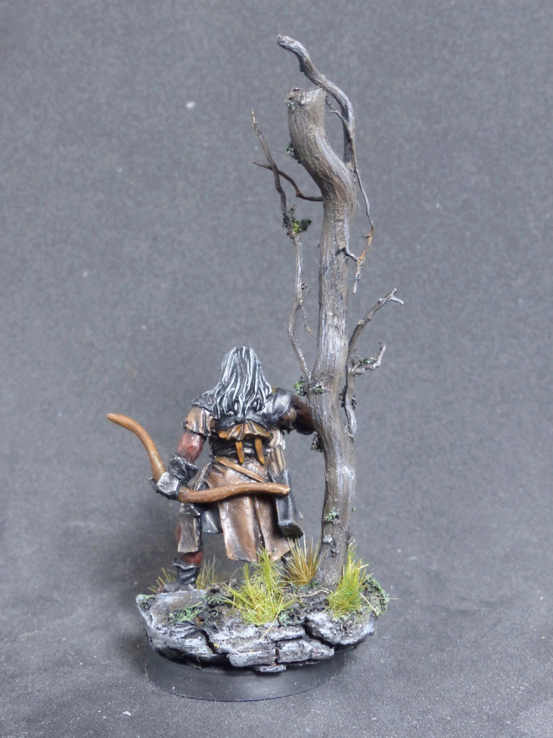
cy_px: 369
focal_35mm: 54
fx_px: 1150
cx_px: 276
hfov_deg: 27.0
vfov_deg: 35.5
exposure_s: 1/15
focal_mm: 9.8
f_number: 6.3
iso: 400
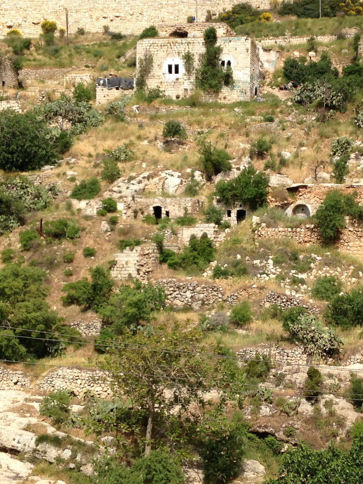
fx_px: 1049
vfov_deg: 26.0
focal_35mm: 75
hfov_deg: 19.5
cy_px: 230
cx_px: 273
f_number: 2.4
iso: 50
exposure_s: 1/2008
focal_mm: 4.12
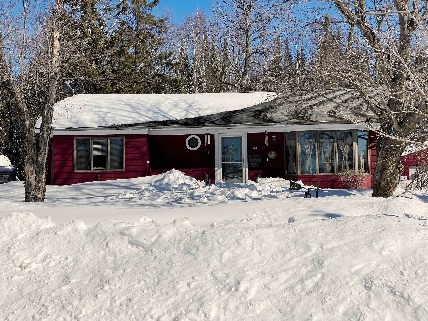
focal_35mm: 52
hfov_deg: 36.8
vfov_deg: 28.0
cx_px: 214
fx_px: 643
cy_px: 160
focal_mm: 6
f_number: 2
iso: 25
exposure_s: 1/5319
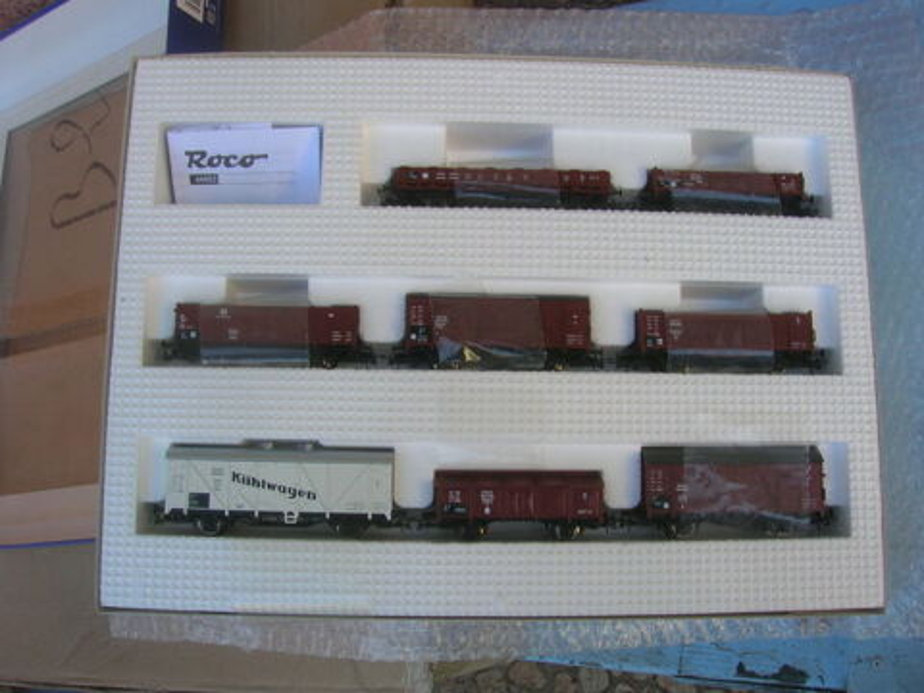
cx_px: 462
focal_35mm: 34
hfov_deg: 54.0
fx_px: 908
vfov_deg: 41.8
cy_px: 346
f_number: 4.9
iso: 50
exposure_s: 1/58.1
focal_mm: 5.7
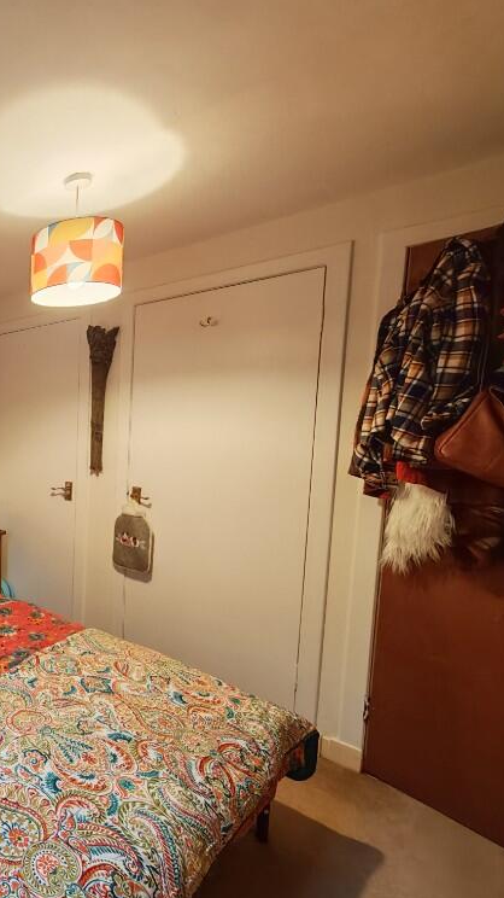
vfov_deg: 92.7
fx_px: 428
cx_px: -88
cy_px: 460
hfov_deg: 42.5
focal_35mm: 18
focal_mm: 1.82
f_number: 2
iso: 320
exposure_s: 1/33
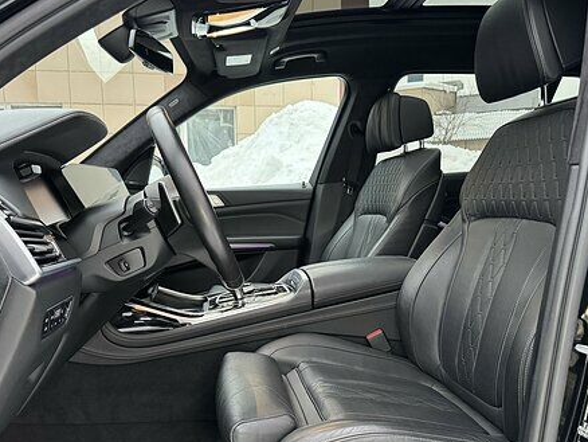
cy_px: 252
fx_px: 510
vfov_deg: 46.7
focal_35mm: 30
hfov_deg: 59.9
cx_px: 281
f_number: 1.78
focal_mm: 6.76
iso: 800
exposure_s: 1/60
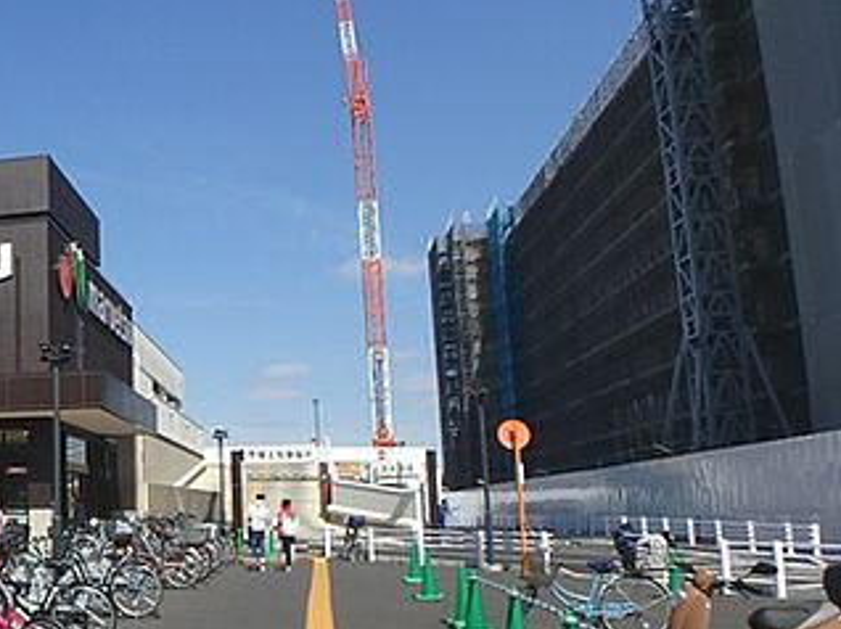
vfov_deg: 35.0
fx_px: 995
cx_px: 32
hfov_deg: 40.9
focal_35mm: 41
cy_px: 379
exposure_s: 1/500
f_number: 6
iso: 125
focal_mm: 3.7
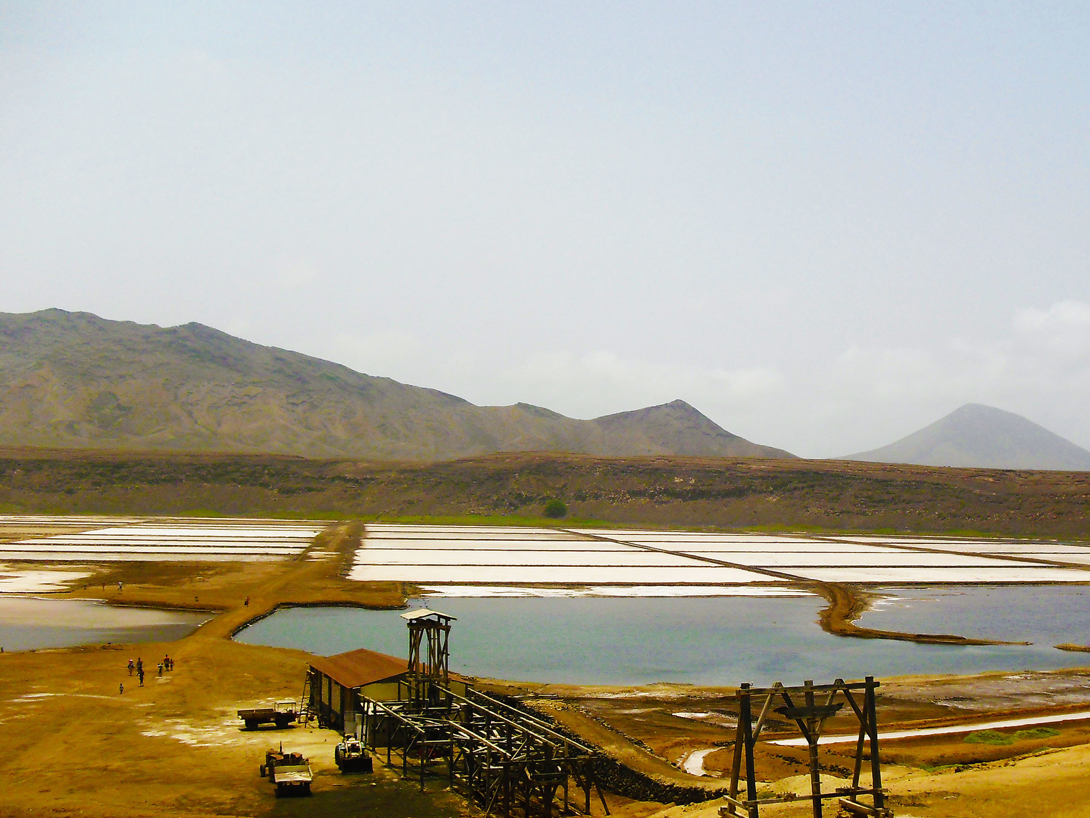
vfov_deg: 29.6
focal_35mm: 49
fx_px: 1543
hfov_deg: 38.5
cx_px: 725
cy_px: 457
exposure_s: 1/400
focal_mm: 6.3
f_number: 7.8
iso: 80
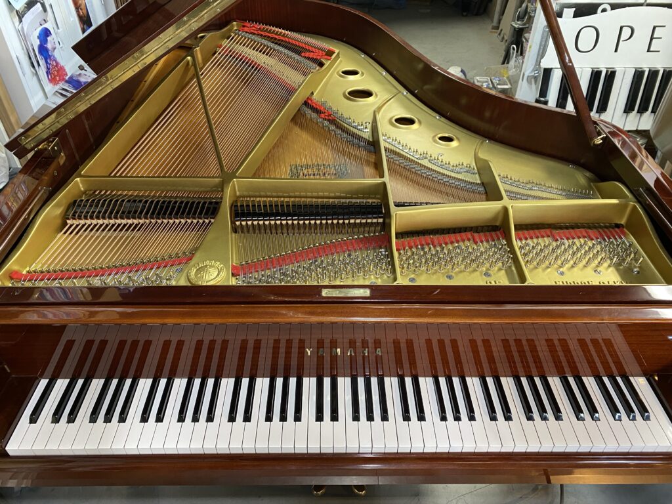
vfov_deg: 53.1
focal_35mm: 26
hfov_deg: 67.3
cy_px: 252
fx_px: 505
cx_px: 336
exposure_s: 1/60
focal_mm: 4.25
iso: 320
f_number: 1.8
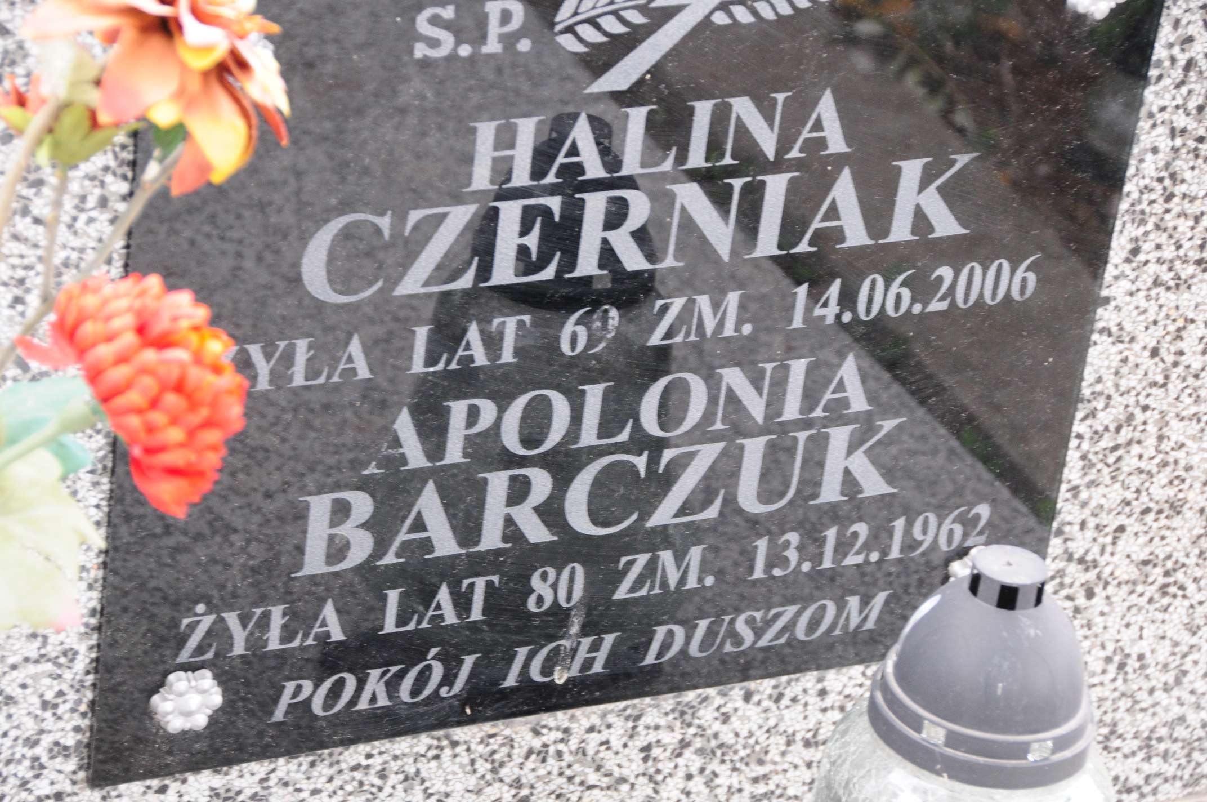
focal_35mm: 123
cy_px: 401
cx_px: 604
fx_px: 4119
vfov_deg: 11.1
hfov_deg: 16.7
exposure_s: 1/40
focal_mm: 82
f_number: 7.1
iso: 720
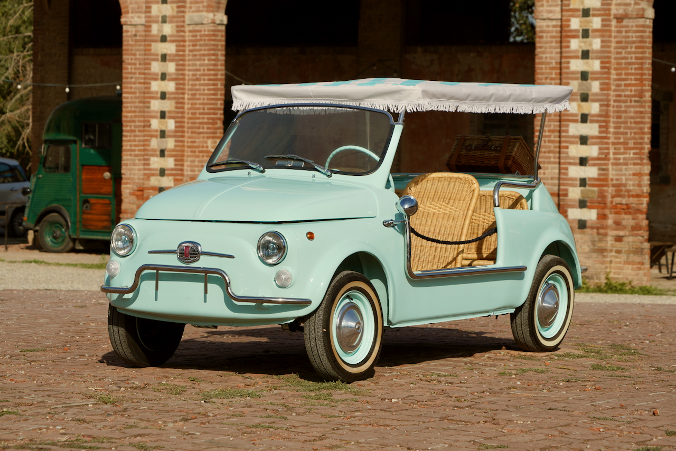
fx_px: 2554
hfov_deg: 15.1
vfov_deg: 10.1
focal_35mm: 136
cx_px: 338
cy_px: 226
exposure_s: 1/400
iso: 100
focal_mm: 136
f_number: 9
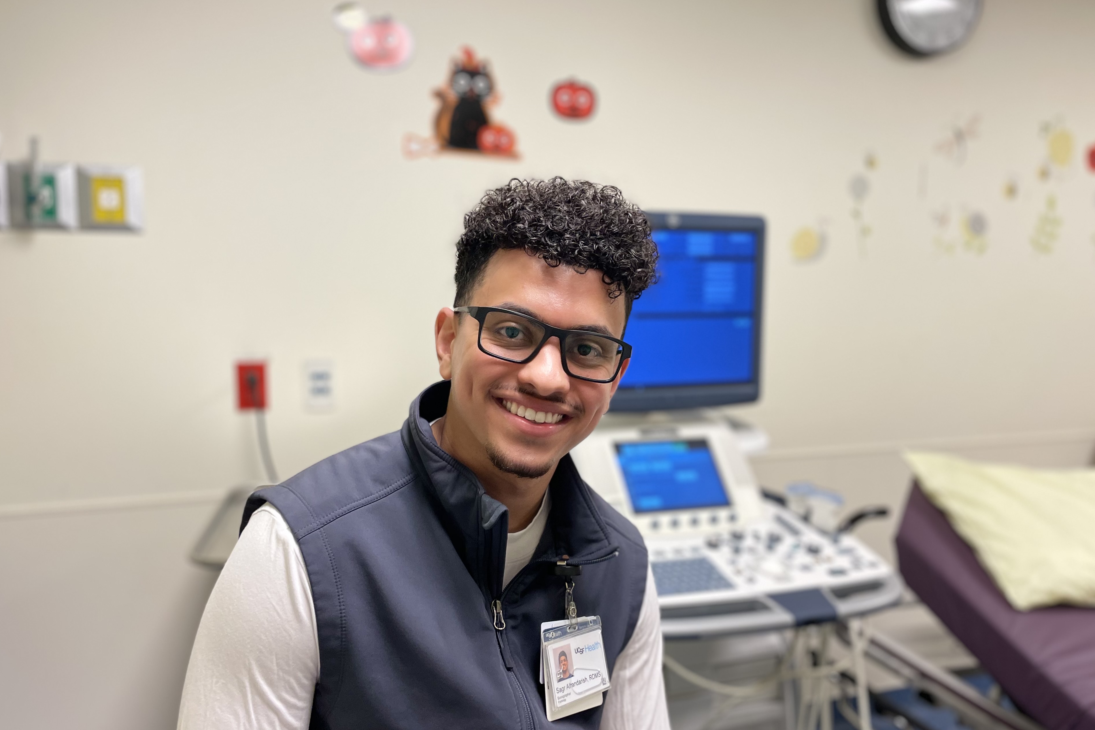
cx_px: 540
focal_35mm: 28
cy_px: 383
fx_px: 852
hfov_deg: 65.5
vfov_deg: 46.4
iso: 100
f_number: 1.6
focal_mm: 4.2
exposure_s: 1/60
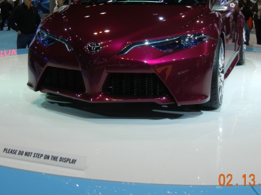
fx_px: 422
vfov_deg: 25.6
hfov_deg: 34.4
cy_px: 36
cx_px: 125
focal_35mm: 56
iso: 160
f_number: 3.5
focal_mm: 5.4
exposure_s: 1/93.5
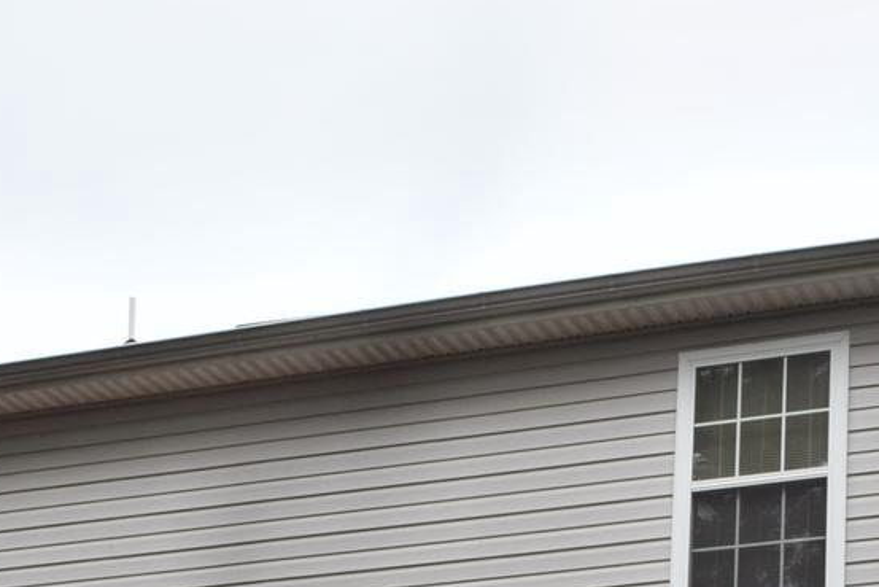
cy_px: 1053
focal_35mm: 100
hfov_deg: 20.3
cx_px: 612
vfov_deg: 12.5
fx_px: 2442
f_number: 7.1
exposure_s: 1/200
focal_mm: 18
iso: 100
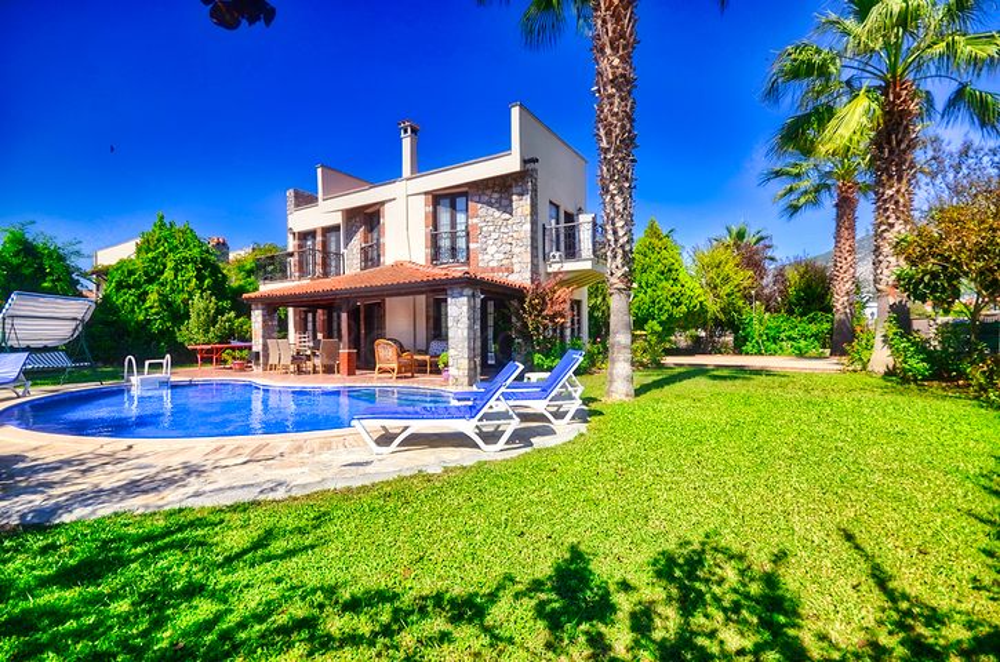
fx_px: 416
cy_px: 331
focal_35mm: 15
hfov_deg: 100.5
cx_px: 500
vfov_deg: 77.1
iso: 100
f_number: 8
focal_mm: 10
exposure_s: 1/250
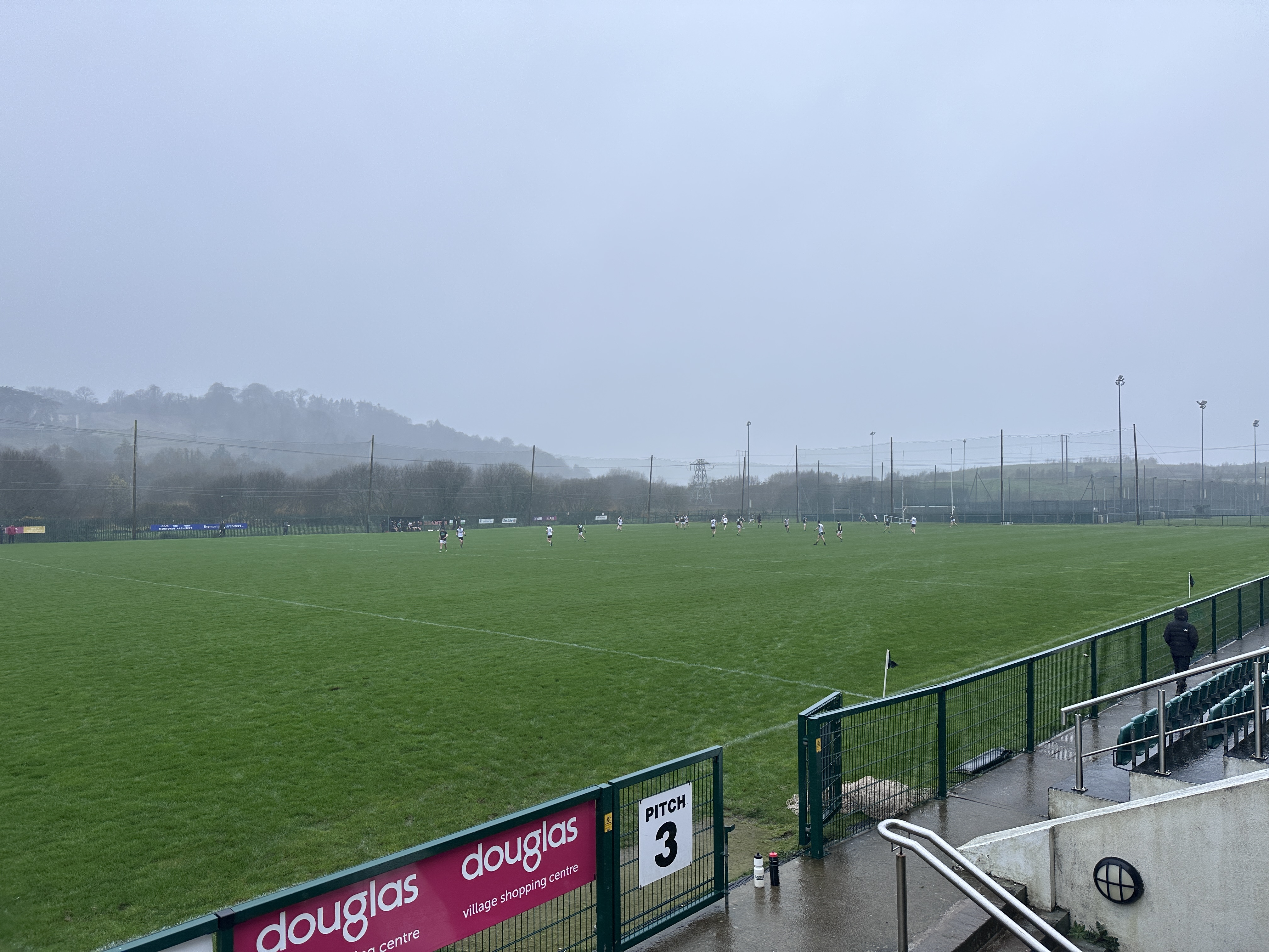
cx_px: 634
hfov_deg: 71.6
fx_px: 880
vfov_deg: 56.8
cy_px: 476
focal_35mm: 24
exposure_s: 1/2299
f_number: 1.78
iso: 80
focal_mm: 6.86
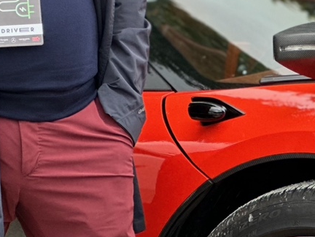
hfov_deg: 8.7
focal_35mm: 228
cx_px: 213
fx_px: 2075
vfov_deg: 6.5
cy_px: -64
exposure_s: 1/121
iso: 125
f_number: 2.8
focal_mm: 9
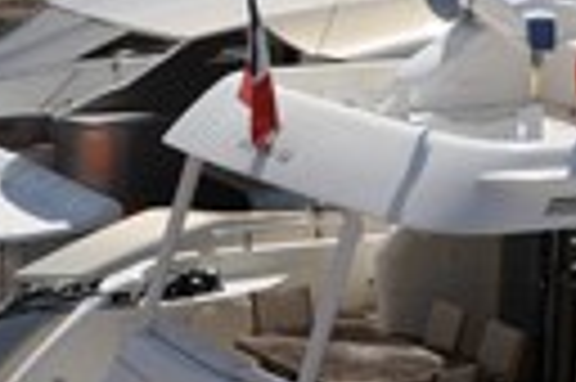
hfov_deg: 12.7
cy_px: 276
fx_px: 2578
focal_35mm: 161
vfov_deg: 8.5
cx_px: 126
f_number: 11
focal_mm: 23
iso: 200
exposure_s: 1/500
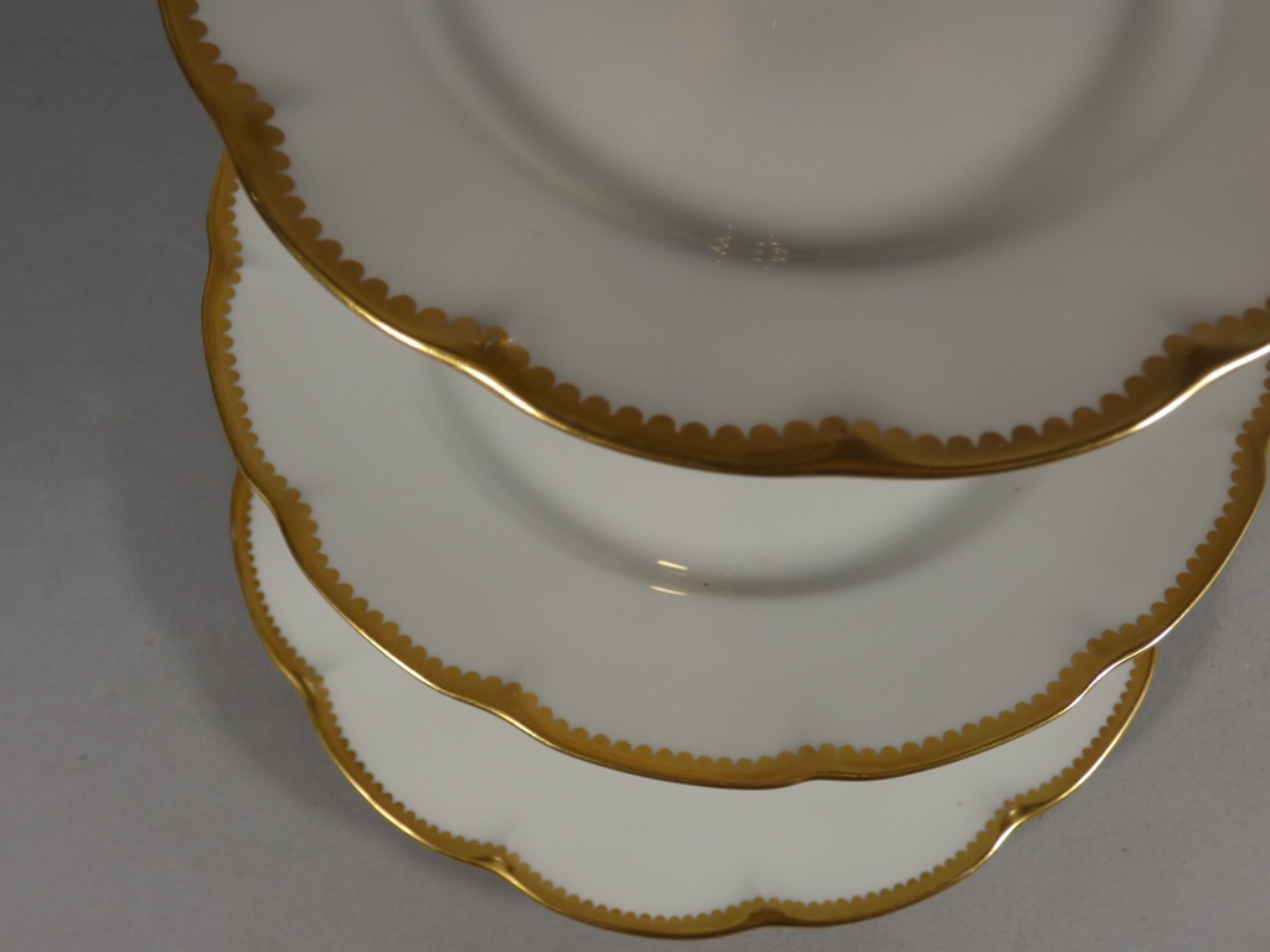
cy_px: 476
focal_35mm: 31
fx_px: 1137
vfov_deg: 45.4
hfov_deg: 58.4
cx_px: 635
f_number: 3.3
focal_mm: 5.5
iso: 80
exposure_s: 1/100
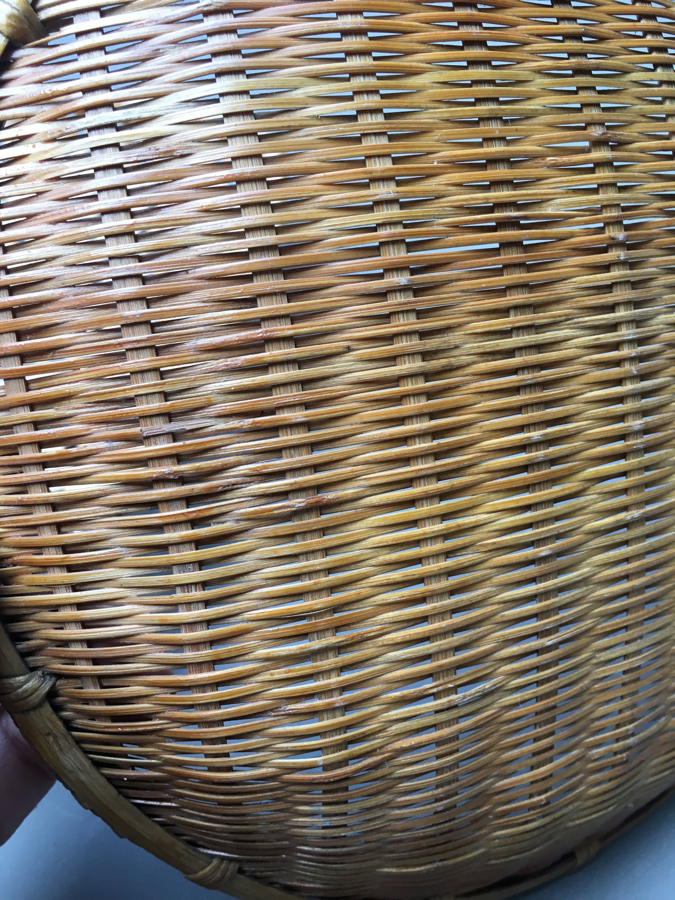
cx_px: 338
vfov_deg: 61.7
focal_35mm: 29
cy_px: 450
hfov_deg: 48.2
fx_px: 754
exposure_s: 1/33
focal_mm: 4.15
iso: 40
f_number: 2.2
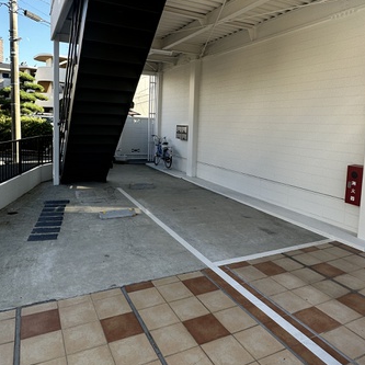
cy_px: 149
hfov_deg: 60.9
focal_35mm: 26
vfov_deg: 60.5
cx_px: 178
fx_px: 310
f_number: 2.2
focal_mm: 2.22
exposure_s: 1/240
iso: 40
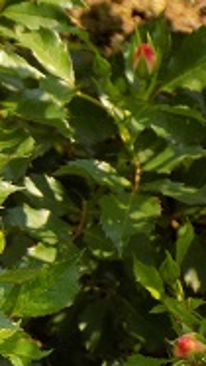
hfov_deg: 3.6
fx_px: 3206
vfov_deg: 6.5
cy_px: 110
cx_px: -198
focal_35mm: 331
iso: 80
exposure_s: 1/125
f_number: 4.8
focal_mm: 20.9
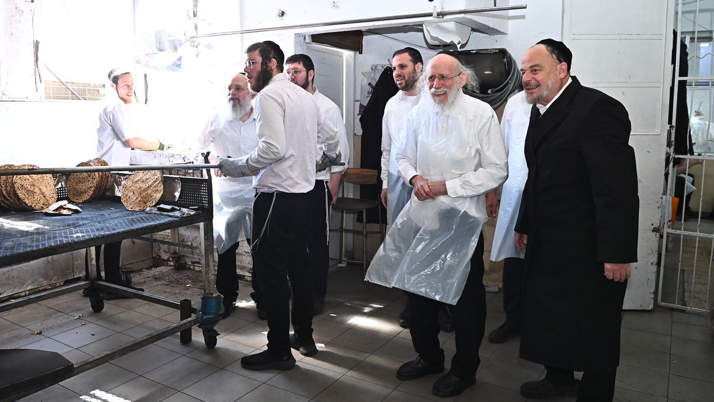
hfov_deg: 67.9
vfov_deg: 41.5
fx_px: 530
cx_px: 346
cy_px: 188
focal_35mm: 28
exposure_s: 1/200
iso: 1600
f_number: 5
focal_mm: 24
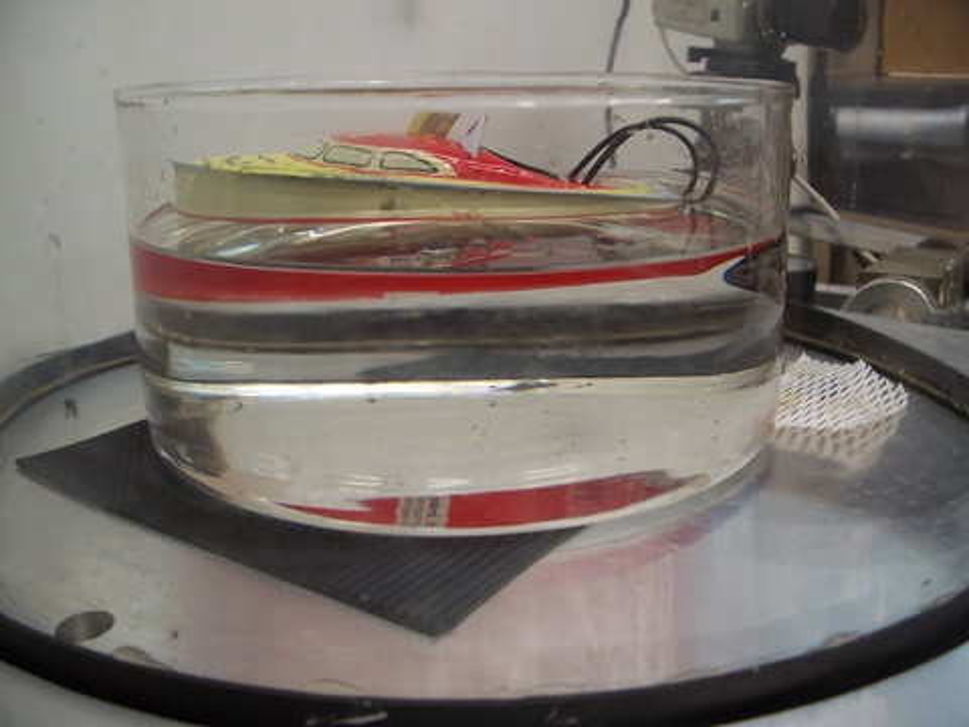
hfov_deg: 50.1
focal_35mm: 37
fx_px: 1036
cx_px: 484
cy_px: 364
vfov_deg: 38.7
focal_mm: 7.8
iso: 160
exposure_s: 1/30
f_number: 2.8
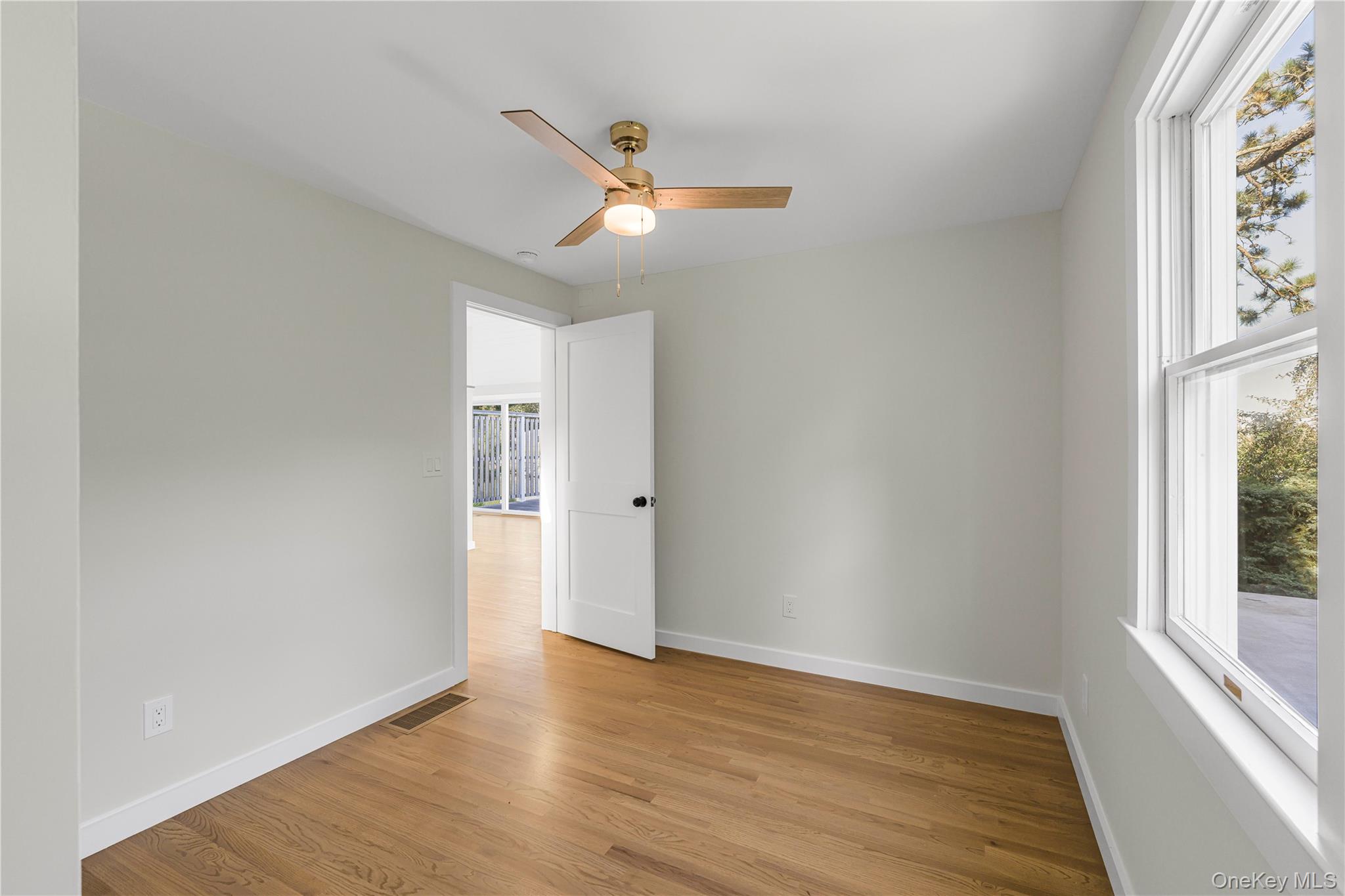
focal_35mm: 14
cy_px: 448
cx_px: 672
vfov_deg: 81.2
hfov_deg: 104.3
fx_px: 523
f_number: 9
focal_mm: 14
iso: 250
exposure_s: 1/15
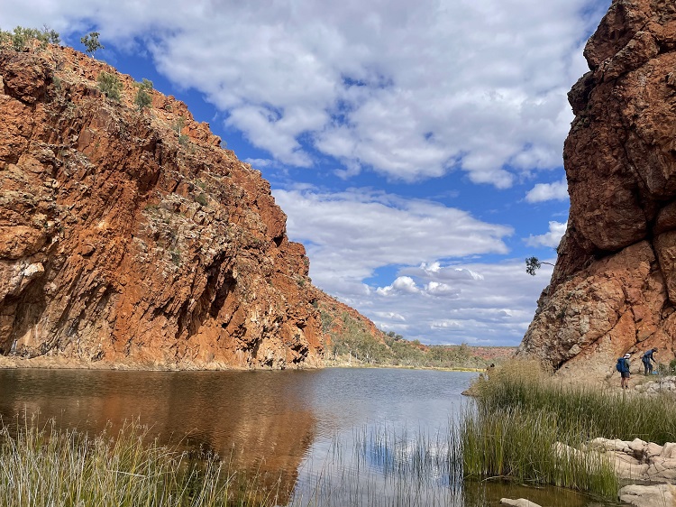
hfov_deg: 67.3
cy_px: 254
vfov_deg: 53.0
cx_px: 338
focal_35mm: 26
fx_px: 508
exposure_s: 1/5291
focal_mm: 4.2
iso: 32
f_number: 1.6
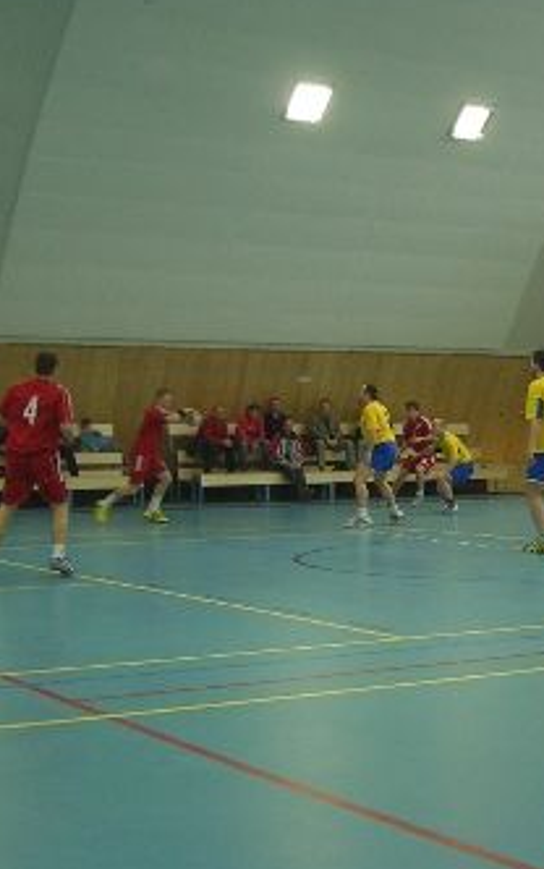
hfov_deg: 19.0
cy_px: 471
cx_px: 531
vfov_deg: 30.6
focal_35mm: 67
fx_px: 1587
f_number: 2.6
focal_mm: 5.8
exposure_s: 1/80
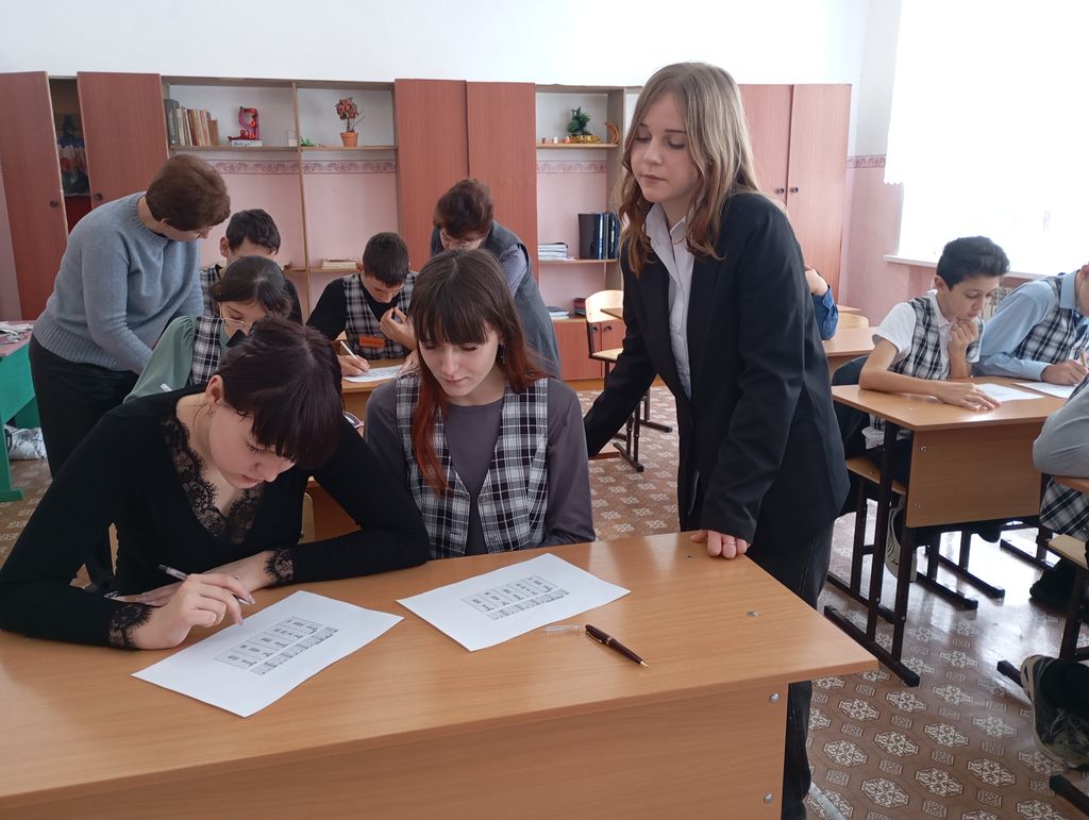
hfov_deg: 63.4
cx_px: 544
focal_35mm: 28
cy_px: 410
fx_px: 882
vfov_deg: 49.9
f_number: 1.8
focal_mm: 4.27
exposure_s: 1/33.3
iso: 918
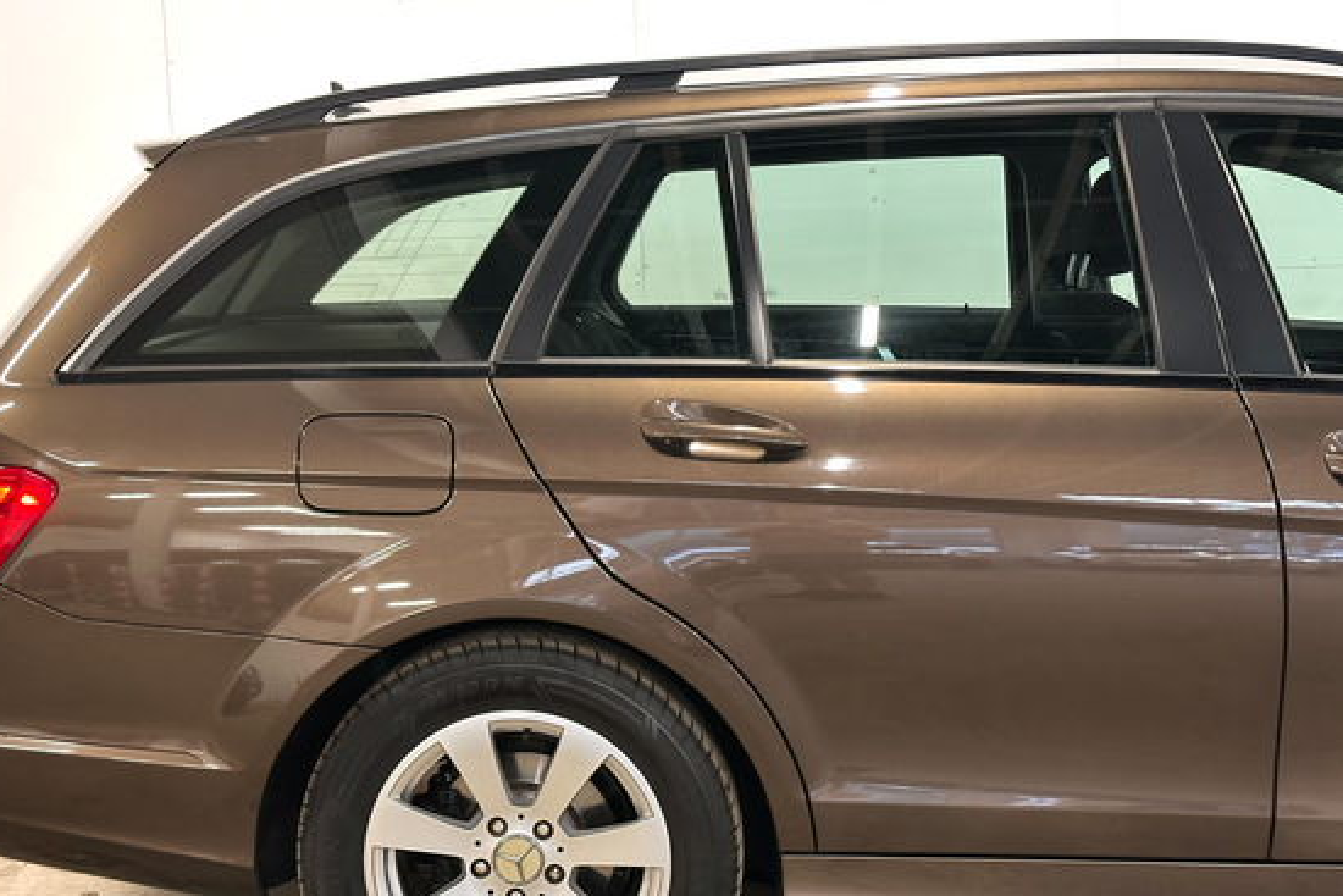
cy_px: 496
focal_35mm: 59
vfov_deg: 23.0
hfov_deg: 33.9
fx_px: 2201
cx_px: 606
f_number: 1.8
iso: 250
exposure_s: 1/35
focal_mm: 6.86
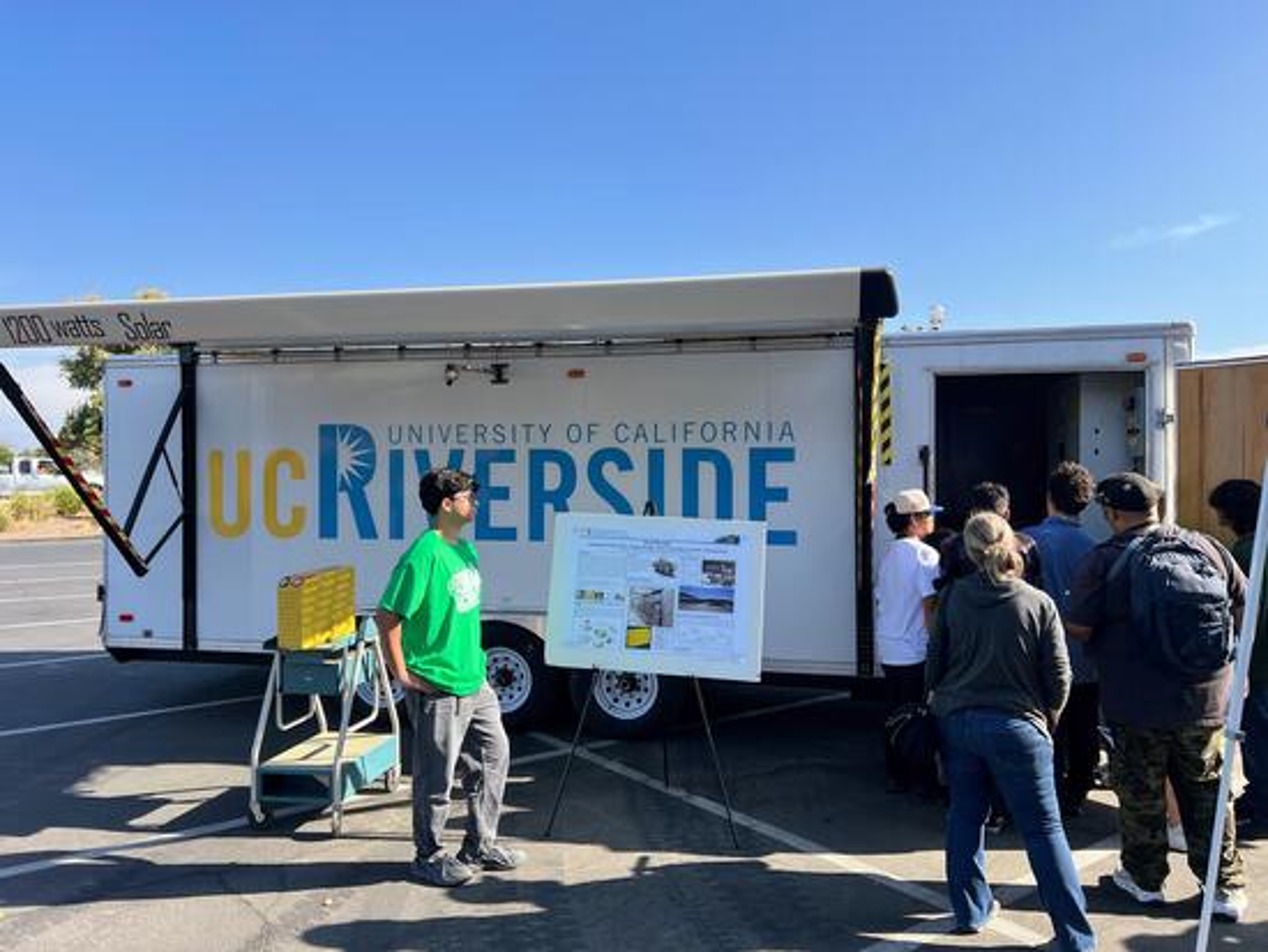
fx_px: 953
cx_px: 634
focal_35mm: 26
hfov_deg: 67.3
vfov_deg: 53.1
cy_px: 476
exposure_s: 1/2008
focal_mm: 5.7
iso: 50
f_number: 1.5
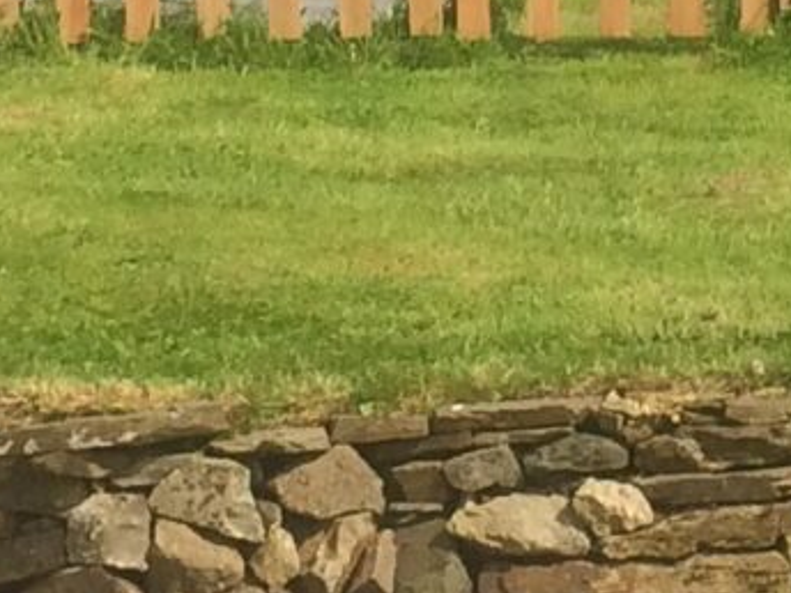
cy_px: -876
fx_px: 4936
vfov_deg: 6.5
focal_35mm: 216
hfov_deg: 9.2
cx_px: 527
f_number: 2.2
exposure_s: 1/2564
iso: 32
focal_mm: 4.15
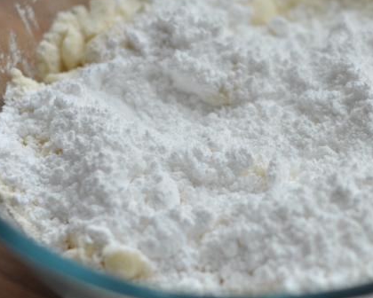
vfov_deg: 11.5
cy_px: 114
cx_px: 262
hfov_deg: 14.3
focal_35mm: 134
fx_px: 1479
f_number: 2.5
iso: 200
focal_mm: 50
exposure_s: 1/250
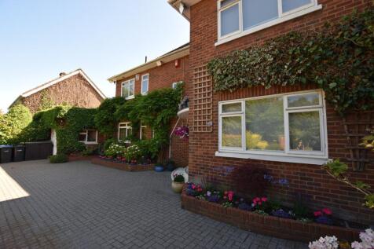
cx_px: 187
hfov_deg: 100.4
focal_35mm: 15
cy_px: 124
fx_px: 156
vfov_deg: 77.3
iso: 200
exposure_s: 1/160
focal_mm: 10
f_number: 6.3
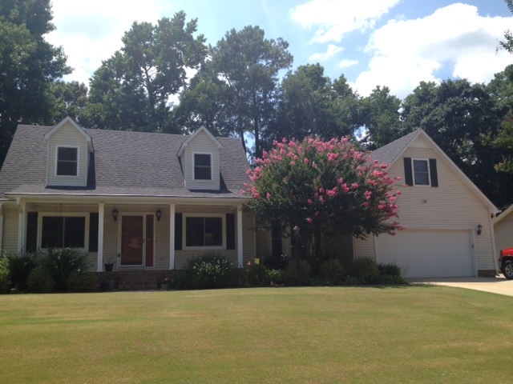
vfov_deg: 40.7
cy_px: 192
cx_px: 256
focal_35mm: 35
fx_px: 519
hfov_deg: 52.6
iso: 50
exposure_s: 1/1346
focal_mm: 4.28
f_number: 2.4
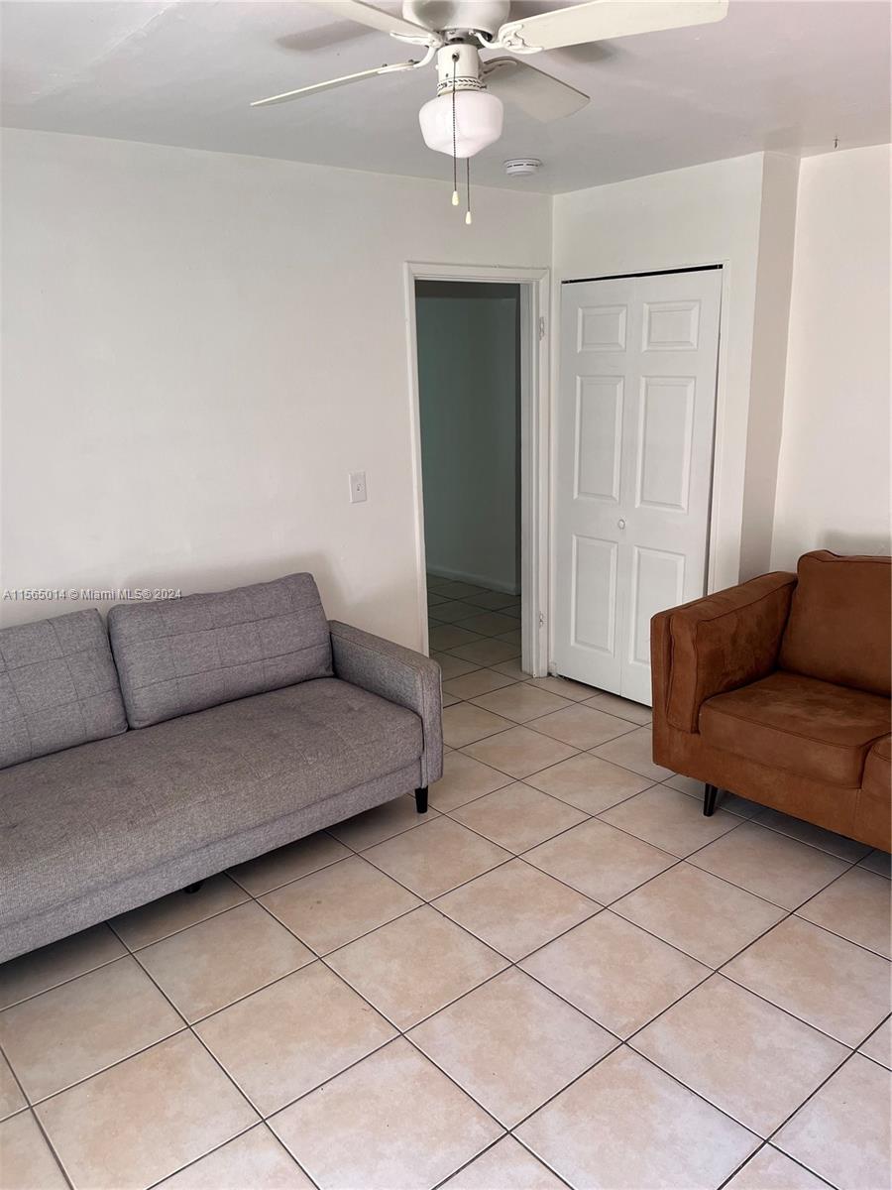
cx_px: 446
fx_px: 893
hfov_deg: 53.1
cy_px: 595
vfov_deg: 67.3
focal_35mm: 26
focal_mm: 5.1
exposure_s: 1/122
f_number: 1.6
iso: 80
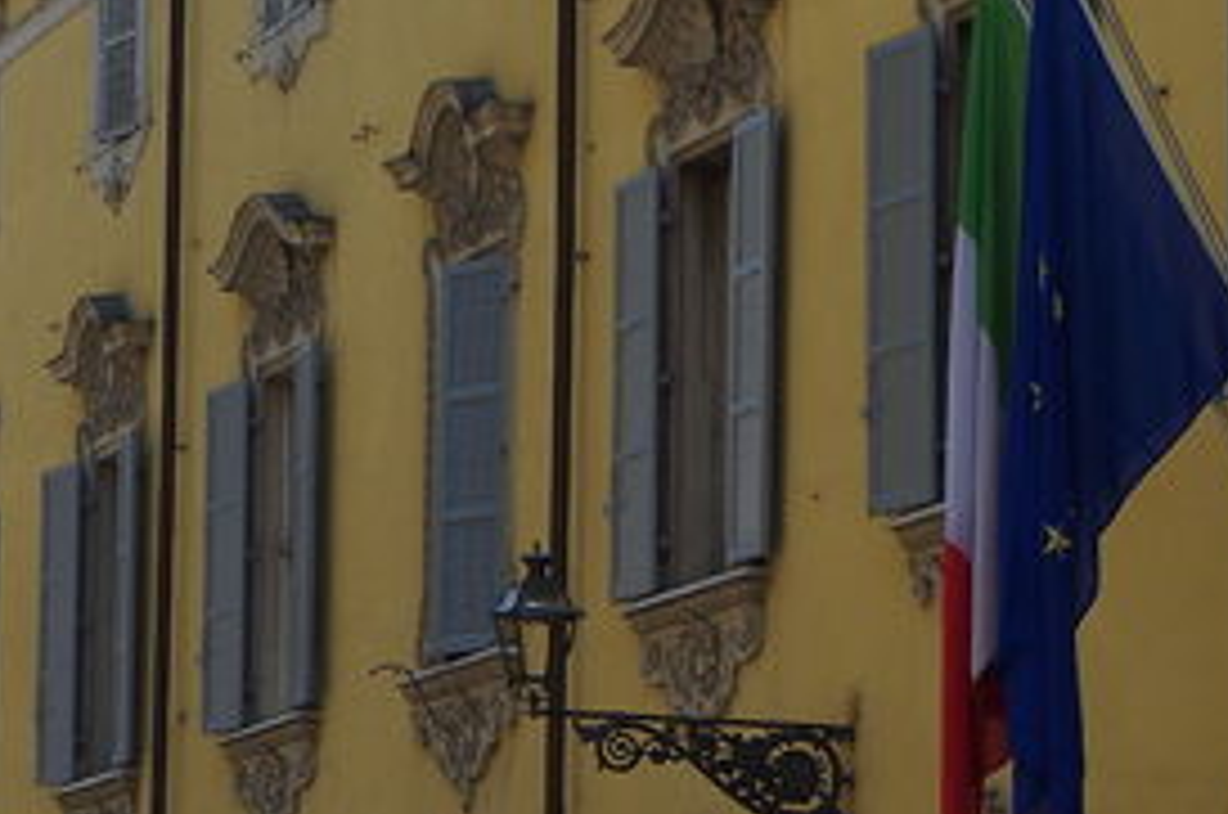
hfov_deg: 11.4
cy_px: 519
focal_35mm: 180
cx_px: 117
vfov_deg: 7.6
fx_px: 6129
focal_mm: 55
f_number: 11
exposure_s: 1/125
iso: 320
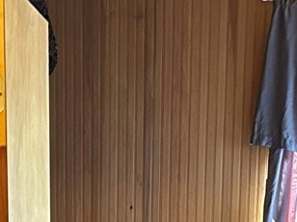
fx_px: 1158
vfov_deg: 9.5
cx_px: 99
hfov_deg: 14.6
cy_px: 566
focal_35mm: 135
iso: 640
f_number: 1.5
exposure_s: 1/40
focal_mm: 5.7
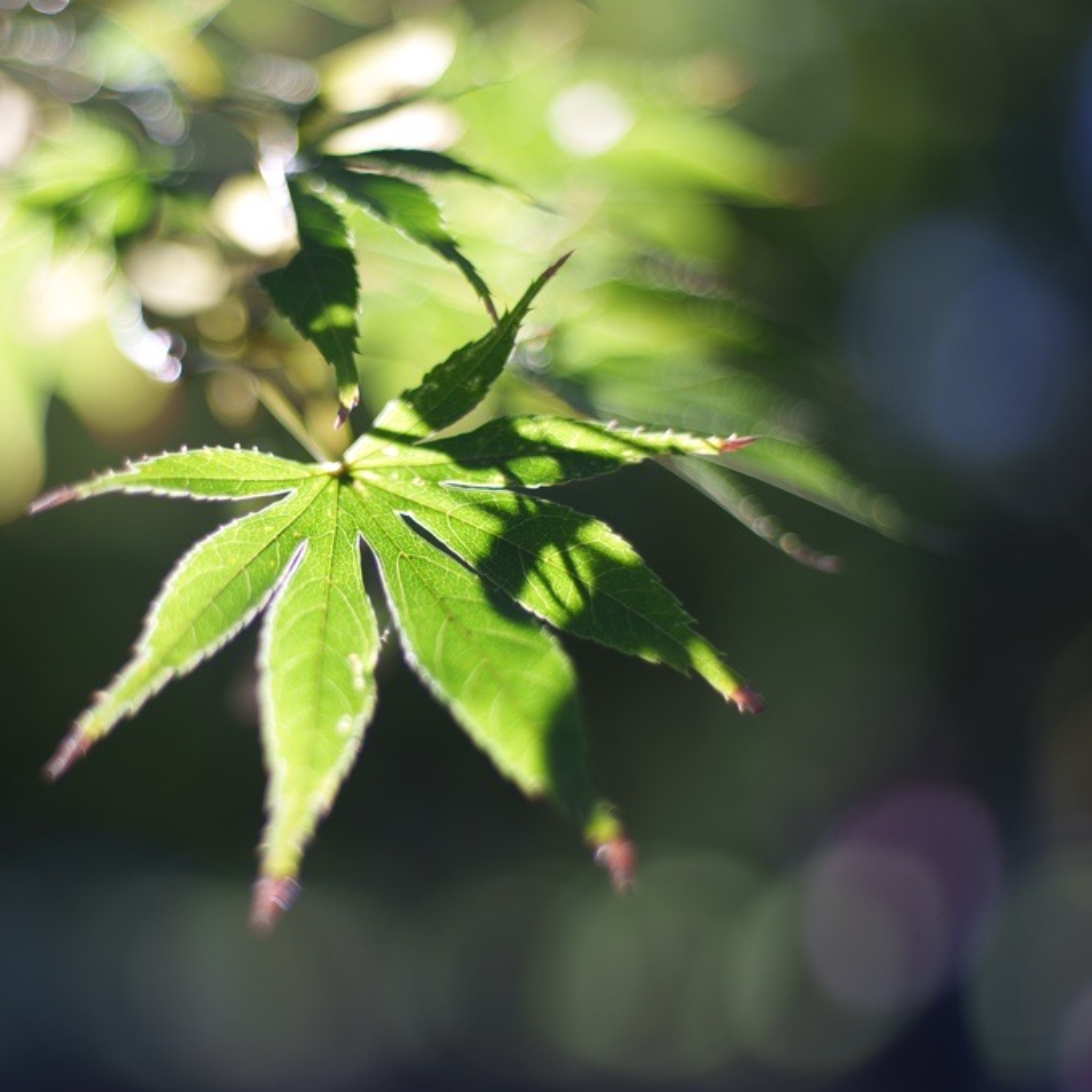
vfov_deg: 26.9
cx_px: 400
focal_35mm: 64
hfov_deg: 26.8
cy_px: 547
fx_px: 2284
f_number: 1.4
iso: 100
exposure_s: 1/400
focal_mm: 50
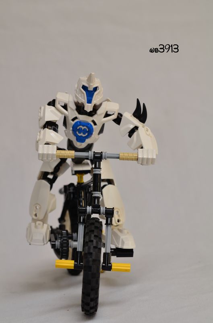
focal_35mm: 105
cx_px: 106
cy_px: 162
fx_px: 937
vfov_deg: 19.5
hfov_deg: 13.0
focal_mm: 70
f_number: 6.3
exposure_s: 1/100
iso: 200
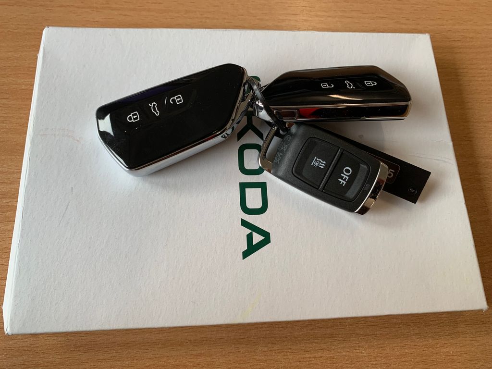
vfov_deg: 53.1
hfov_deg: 67.3
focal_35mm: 26
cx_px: 246
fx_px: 370
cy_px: 184
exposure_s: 1/100
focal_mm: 4.25
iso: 80
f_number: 1.8
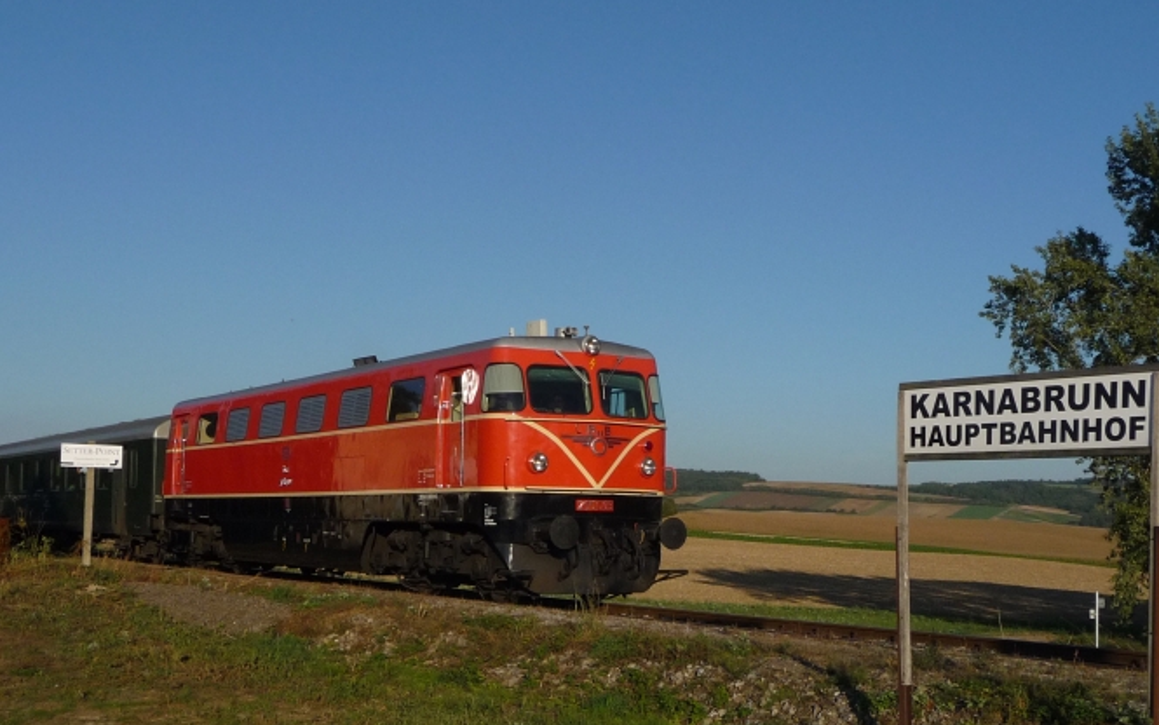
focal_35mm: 51
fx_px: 1611
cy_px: 418
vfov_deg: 25.3
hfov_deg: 39.6
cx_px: 586
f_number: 9
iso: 160
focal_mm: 6
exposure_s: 1/500
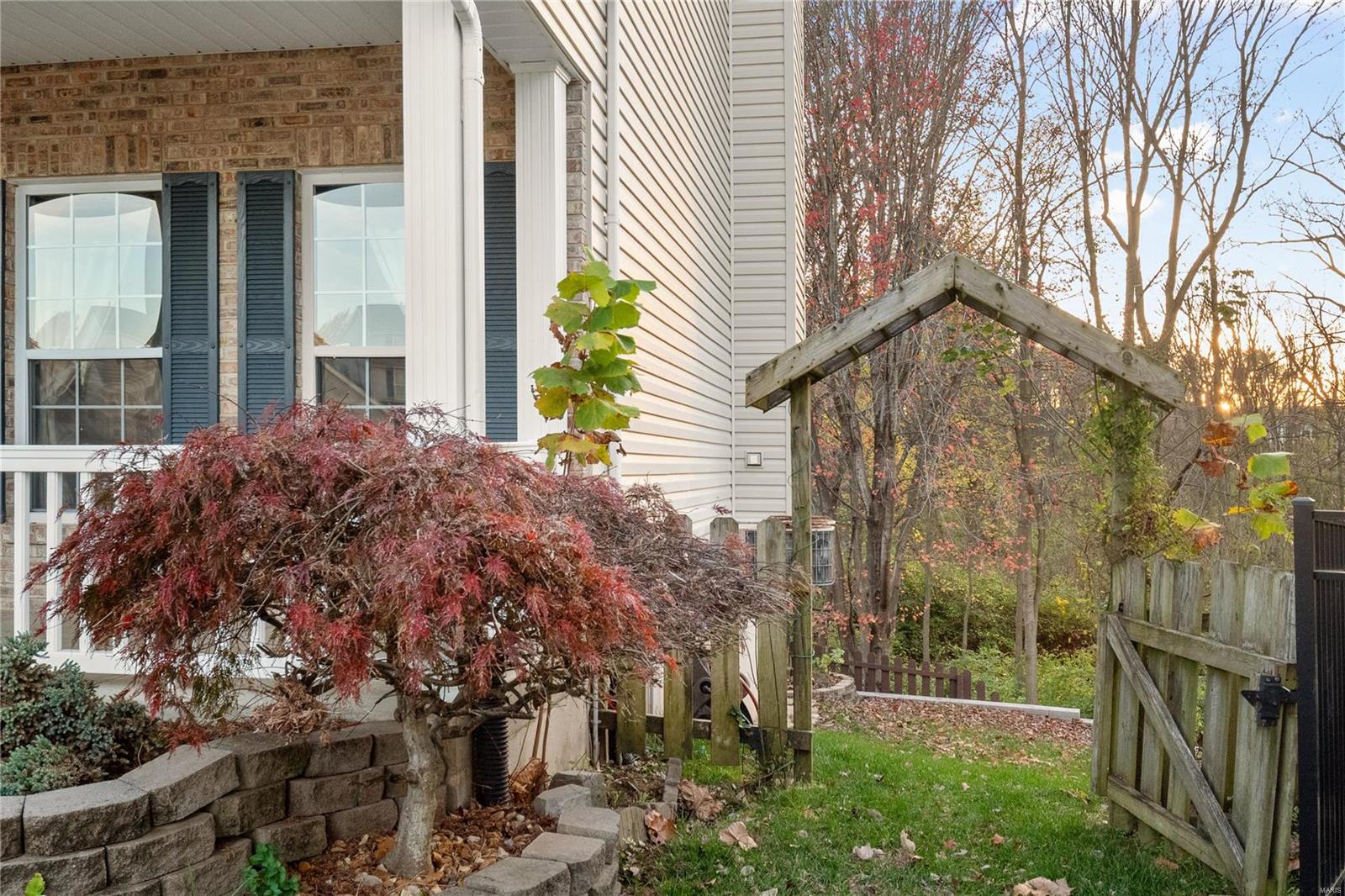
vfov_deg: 41.1
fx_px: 1195
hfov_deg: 58.7
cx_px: 672
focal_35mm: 32
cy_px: 448
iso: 400
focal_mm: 16
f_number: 8
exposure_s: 1/60
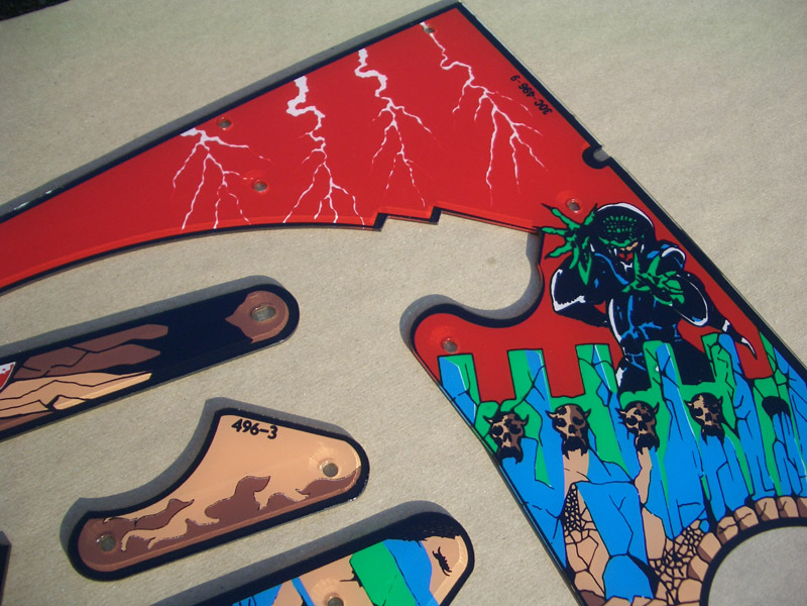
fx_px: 816
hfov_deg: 52.6
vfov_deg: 40.7
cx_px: 404
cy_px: 303
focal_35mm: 35
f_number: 2.6
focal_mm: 5.8
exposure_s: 1/640
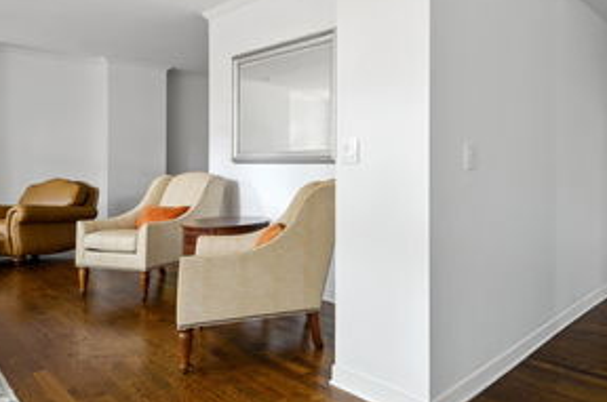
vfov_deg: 50.6
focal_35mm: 25
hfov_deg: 66.1
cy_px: 152
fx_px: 421
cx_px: 472
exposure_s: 1.3
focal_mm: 10
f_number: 9
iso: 250
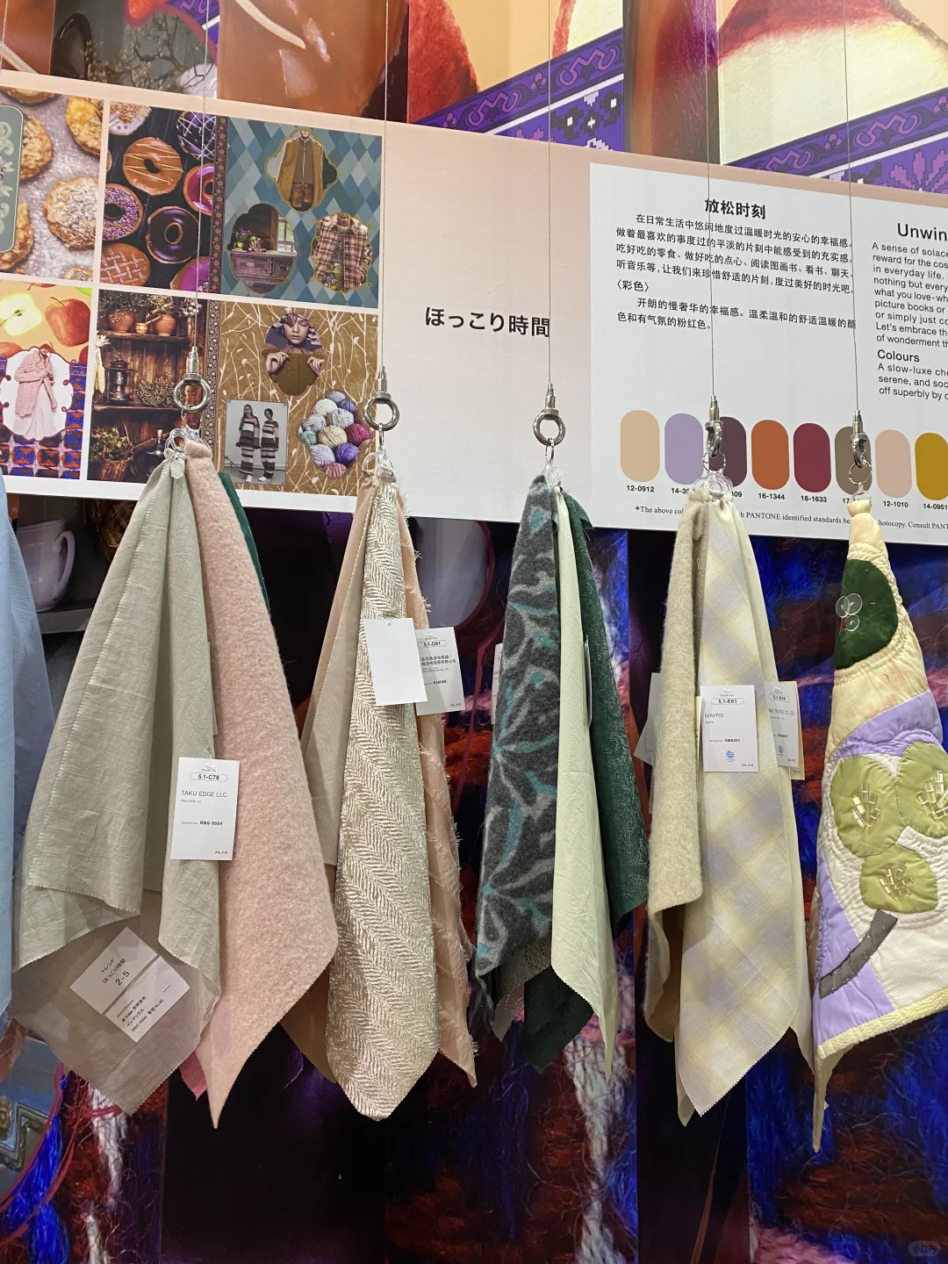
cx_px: 474
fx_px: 949
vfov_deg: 67.3
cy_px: 632
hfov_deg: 53.1
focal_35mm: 26
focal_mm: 4.25
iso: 64
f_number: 1.8
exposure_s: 1/50
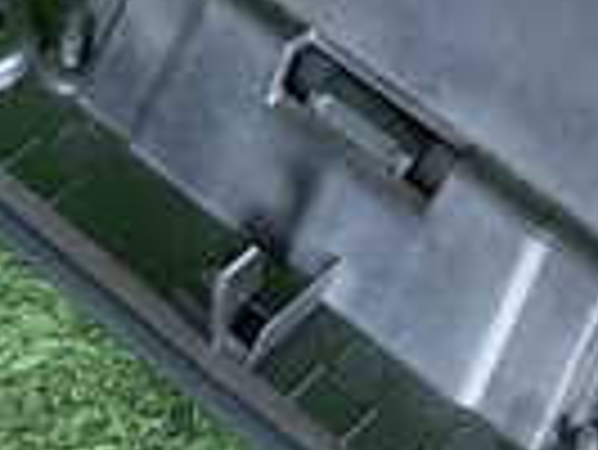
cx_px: 616
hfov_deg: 17.0
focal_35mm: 113
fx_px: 1954
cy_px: -68
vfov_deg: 12.8
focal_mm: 4.5
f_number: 2
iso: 200
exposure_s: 1/40
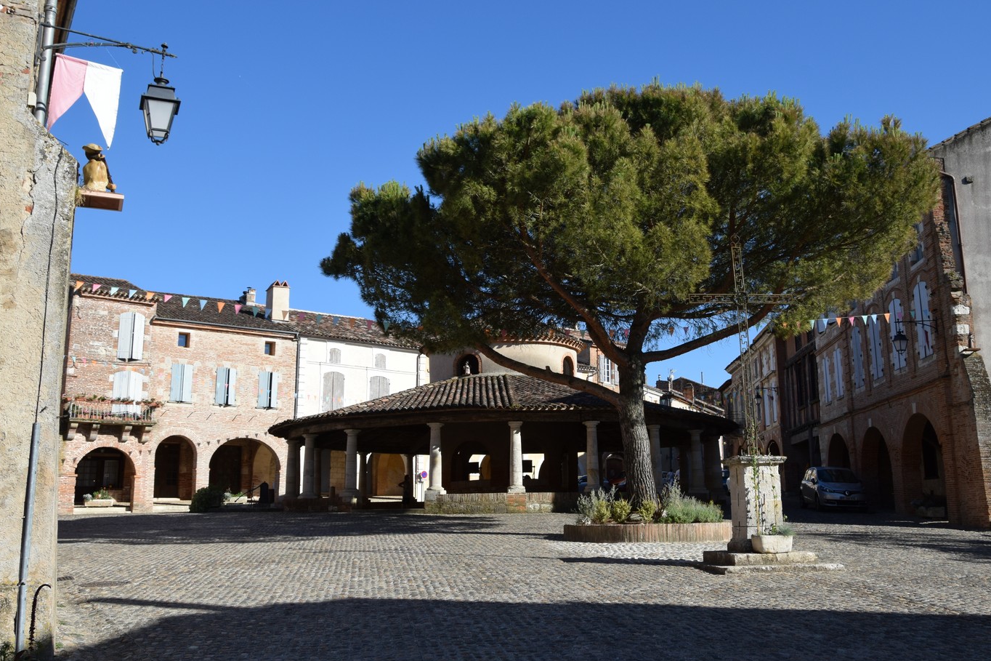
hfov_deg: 57.1
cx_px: 538
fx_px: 908
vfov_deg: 40.0
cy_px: 323
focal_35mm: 33
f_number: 9
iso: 200
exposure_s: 1/320
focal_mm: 20
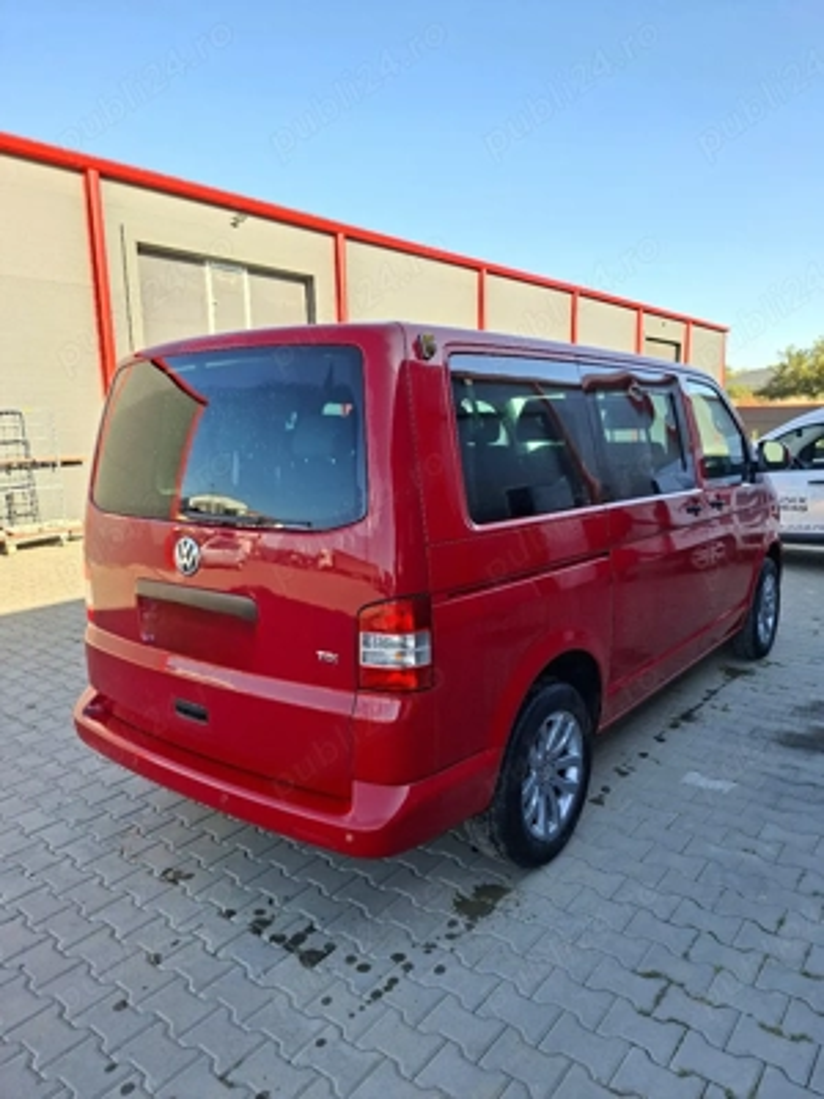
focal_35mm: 23
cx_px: 412
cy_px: 550
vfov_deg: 73.9
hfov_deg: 58.9
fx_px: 730
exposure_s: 1/435
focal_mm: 5.54
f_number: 1.8
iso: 50
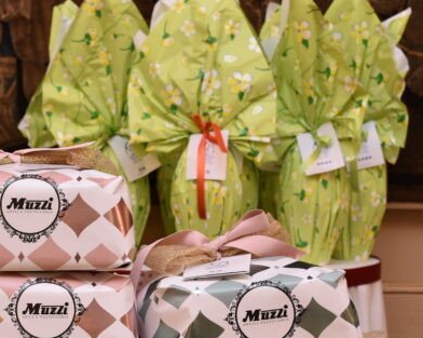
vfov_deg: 11.4
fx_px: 1689
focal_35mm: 135
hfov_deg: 14.2
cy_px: 300
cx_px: 53
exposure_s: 1/60
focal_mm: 55
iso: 640
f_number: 6.3
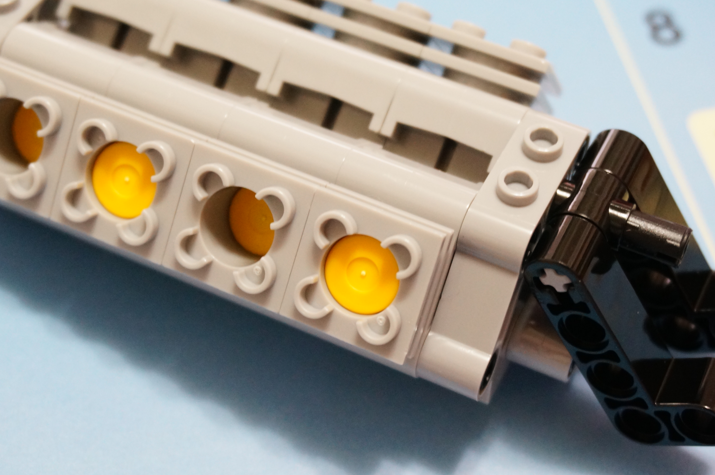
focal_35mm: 71
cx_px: 333
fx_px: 1403
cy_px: 183
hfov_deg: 28.6
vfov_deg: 19.2
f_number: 5
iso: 1600
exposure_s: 1/15
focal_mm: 33
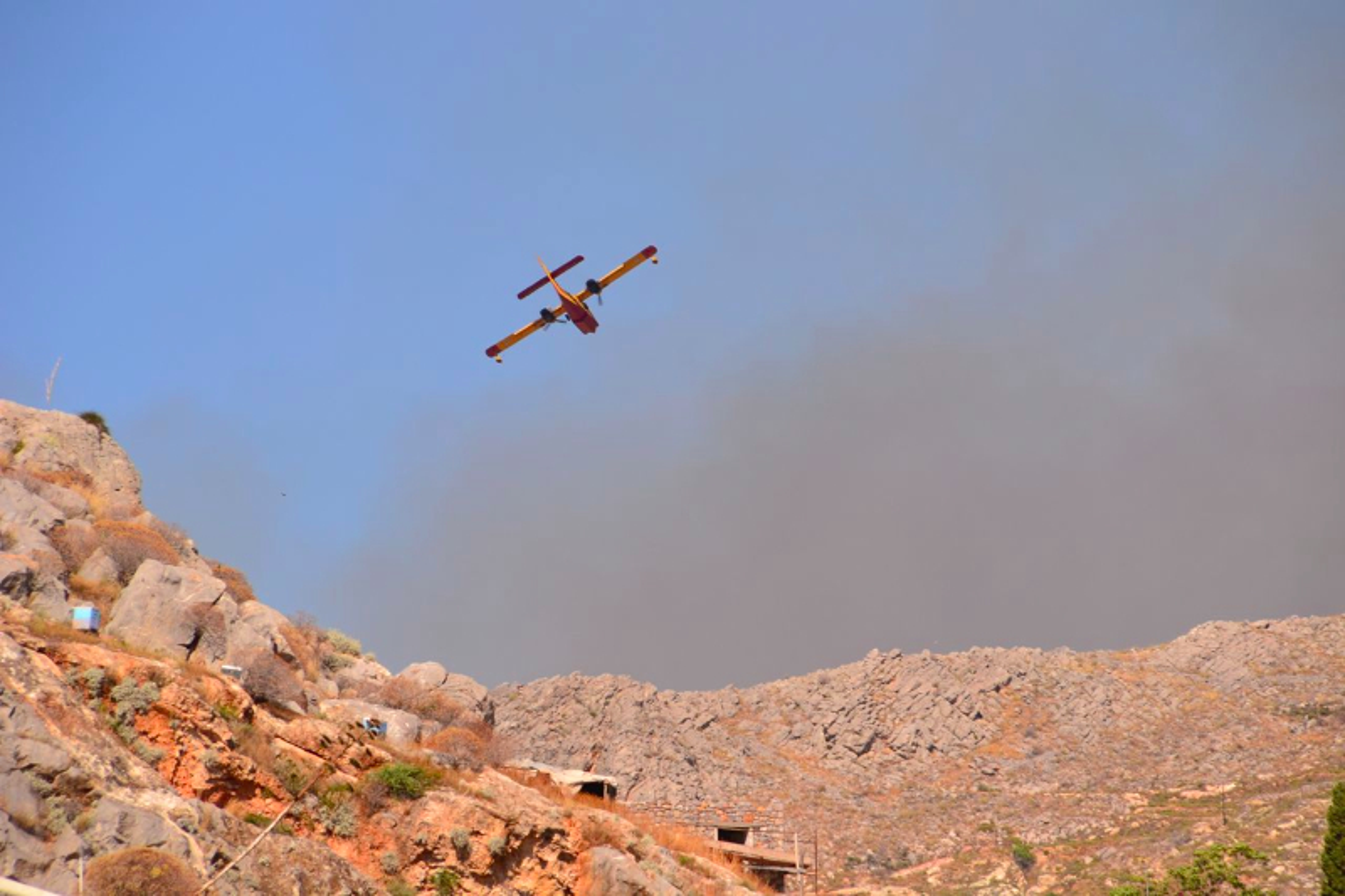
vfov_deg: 4.6
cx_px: 672
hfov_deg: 6.9
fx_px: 11205
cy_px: 448
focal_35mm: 300
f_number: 11
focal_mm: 200
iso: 220
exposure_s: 1/500
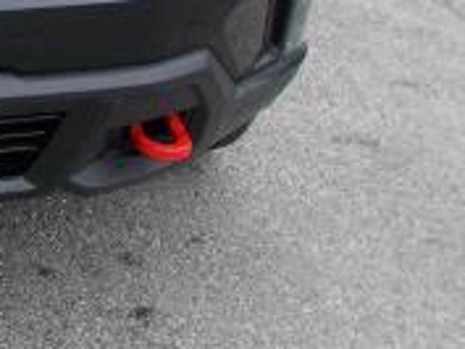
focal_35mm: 94
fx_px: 1264
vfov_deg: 14.9
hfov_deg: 18.5
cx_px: -229
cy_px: -126
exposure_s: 1/320
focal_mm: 4.6
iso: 80
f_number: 3.2
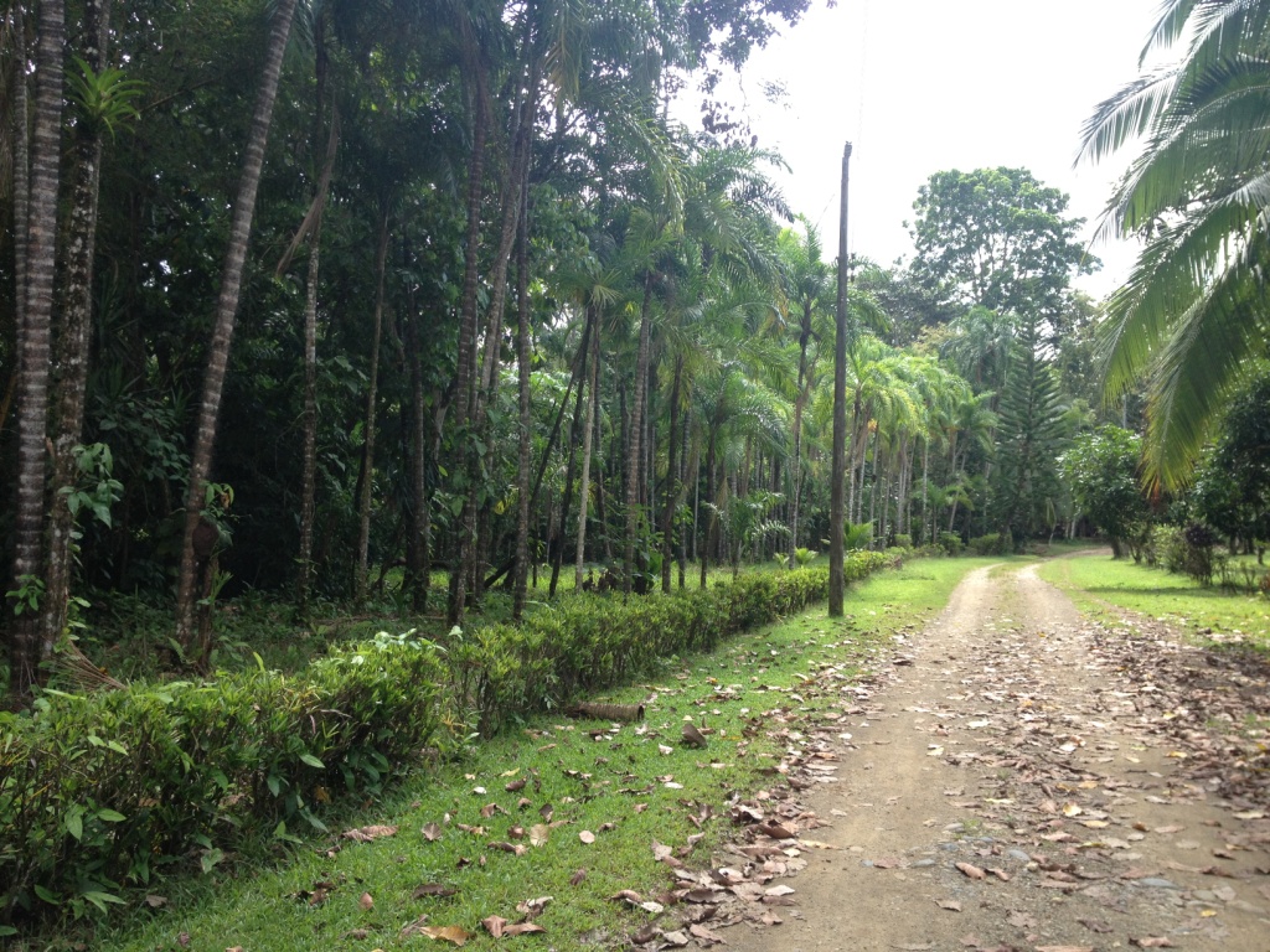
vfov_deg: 40.7
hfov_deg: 52.6
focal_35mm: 35
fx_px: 1284
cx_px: 635
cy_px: 476
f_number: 2.4
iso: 80
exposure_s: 1/358
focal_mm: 4.28
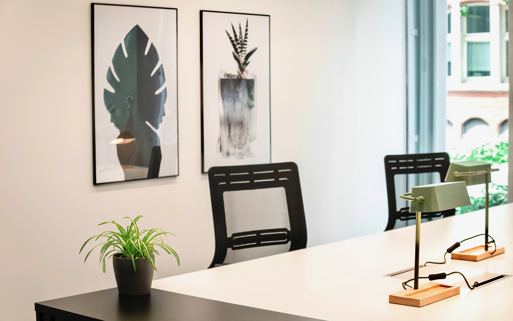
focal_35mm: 68
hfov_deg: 30.2
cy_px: 166
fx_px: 951
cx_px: 258
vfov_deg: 19.1
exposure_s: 1/125
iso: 1000
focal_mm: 44
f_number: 4.5
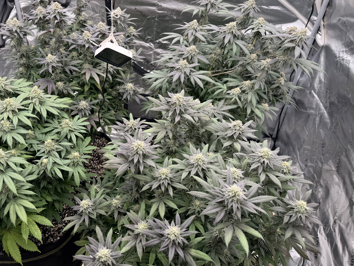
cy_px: 112
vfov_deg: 45.3
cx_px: 128
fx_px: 317
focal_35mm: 31
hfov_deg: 57.5
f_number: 1.78
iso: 80
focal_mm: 6.76
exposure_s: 1/912
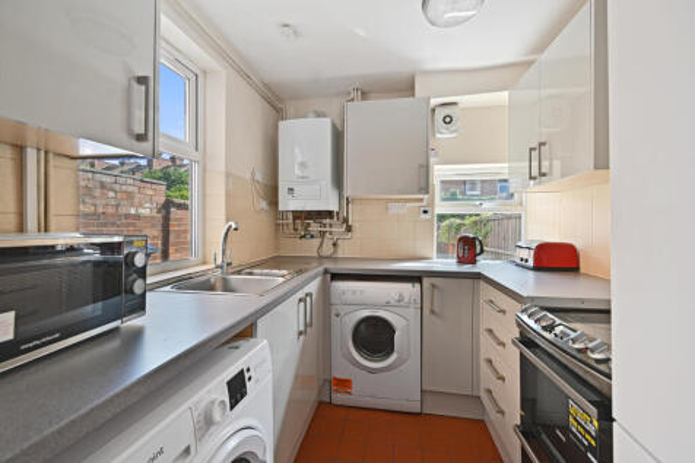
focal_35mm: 14
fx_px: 270
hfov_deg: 104.3
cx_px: 348
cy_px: 232
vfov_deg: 81.2
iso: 100
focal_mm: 14
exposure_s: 1/5
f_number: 7.1
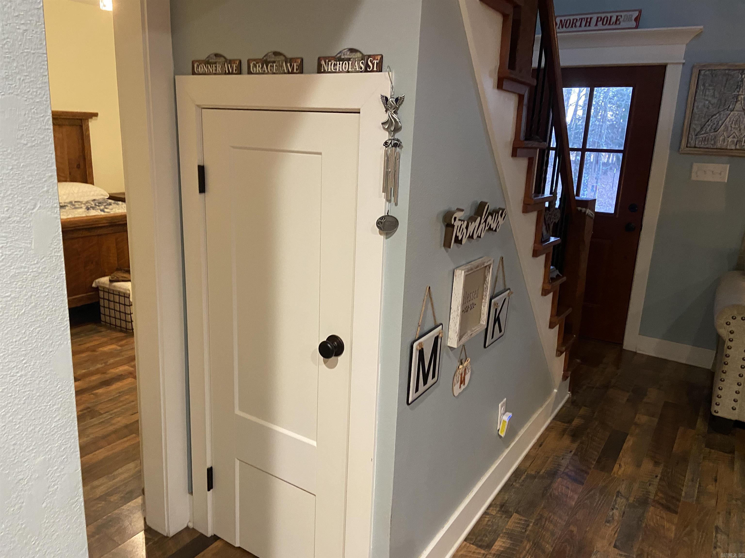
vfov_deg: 53.1
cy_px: 279
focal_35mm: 26
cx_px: 372
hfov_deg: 67.3
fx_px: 560
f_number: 1.8
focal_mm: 4.25
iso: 400
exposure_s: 1/40
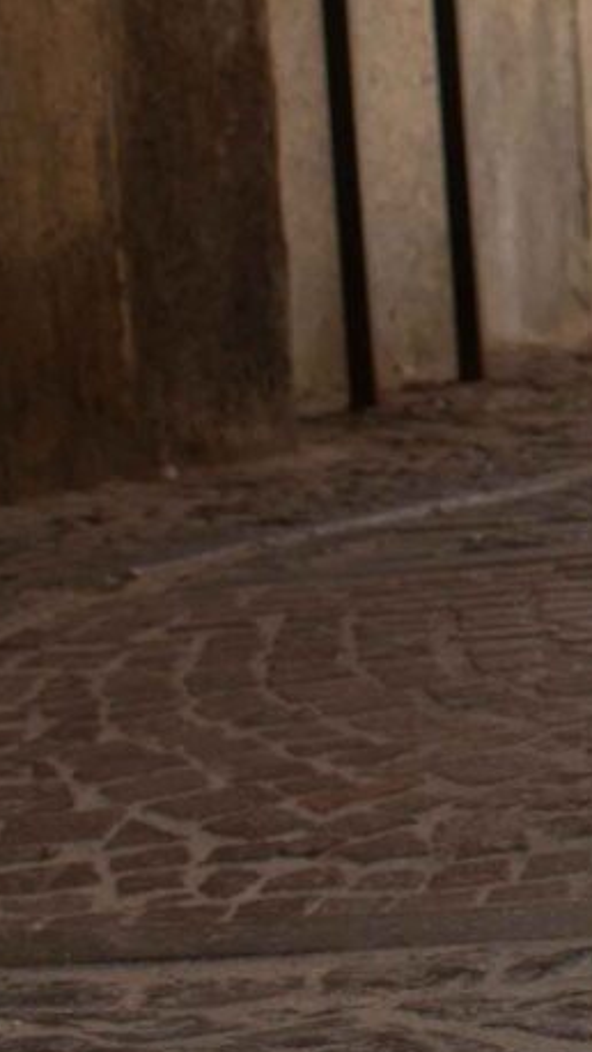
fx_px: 5715
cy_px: -664
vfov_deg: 10.1
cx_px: 1447
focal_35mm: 205
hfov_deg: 5.7
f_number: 5.6
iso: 320
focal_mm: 35
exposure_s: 1/400
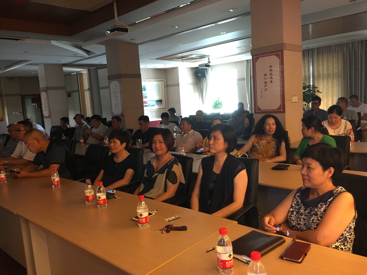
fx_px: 307
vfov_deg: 48.2
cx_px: 184
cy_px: 138
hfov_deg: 61.7
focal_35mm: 29
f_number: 2.2
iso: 200
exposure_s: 1/25
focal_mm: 4.15
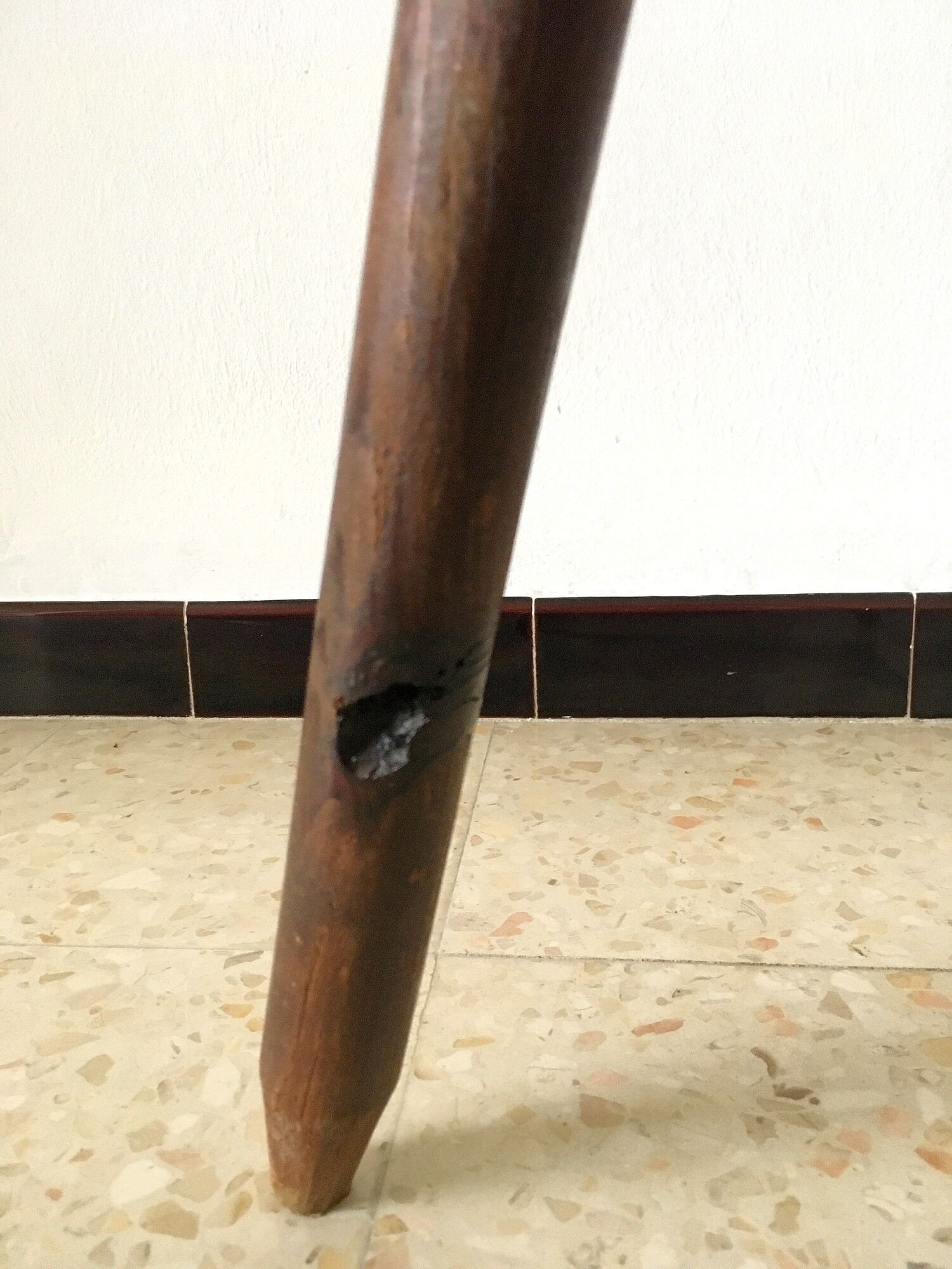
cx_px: 476
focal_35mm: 29
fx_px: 1063
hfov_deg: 48.2
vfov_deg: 61.7
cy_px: 634
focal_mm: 4.15
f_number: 2.2
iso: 250
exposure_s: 1/17
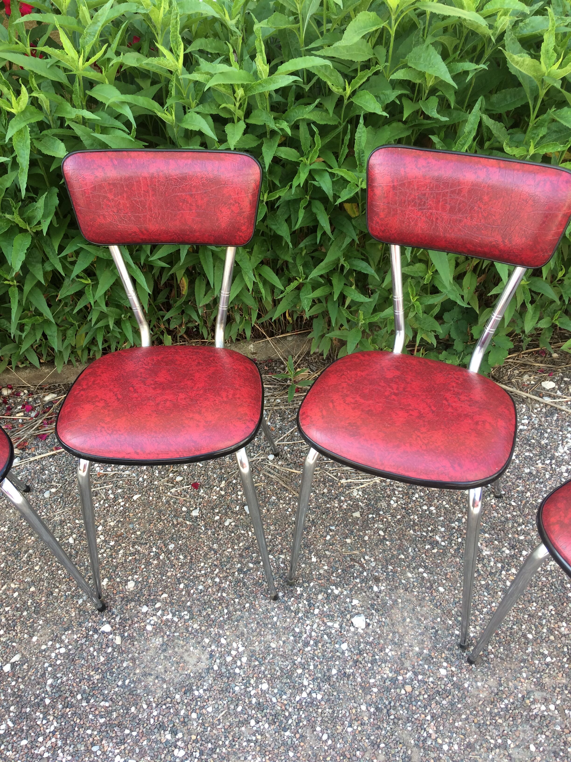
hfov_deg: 48.2
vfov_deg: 61.7
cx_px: 286
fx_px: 638
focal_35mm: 29
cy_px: 381
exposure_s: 1/100
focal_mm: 4.15
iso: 32
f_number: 2.2
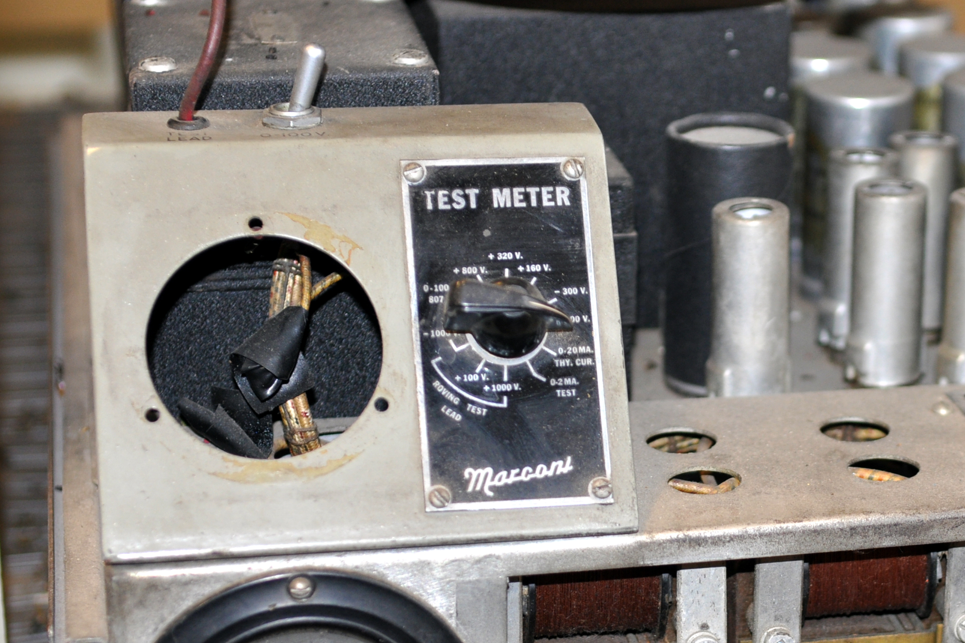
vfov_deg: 13.6
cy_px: 473
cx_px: 709
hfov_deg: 20.3
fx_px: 2681
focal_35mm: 100
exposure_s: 1/60
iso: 400
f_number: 3.5
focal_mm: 40
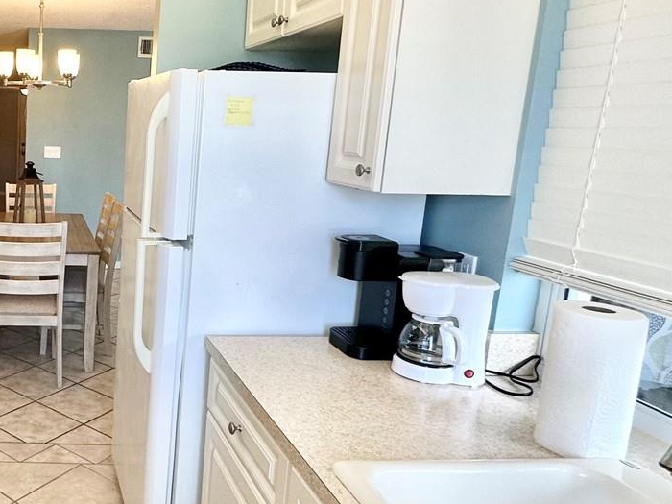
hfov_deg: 48.6
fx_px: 621
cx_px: 27
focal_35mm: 32
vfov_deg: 44.1
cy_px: 229
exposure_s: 1/120
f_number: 2.2
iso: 125
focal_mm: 2.22
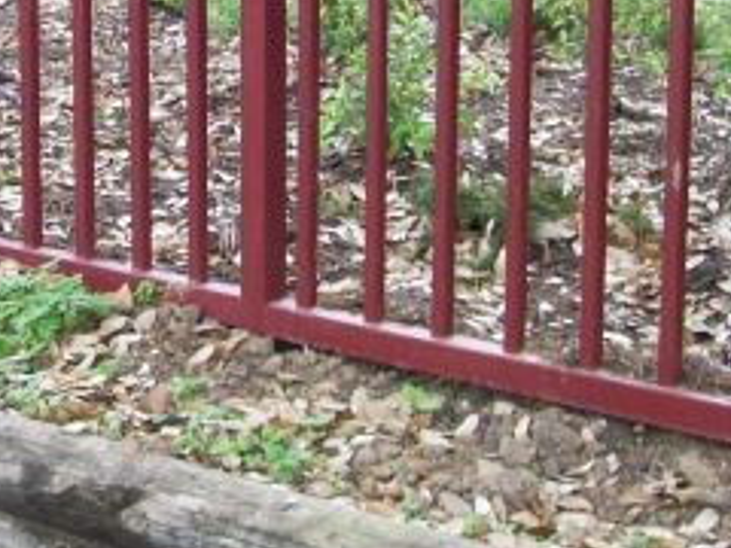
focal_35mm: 120
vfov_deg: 12.2
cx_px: -47
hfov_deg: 16.0
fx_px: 2534
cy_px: 12
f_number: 2.7
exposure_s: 1/119
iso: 80
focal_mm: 6
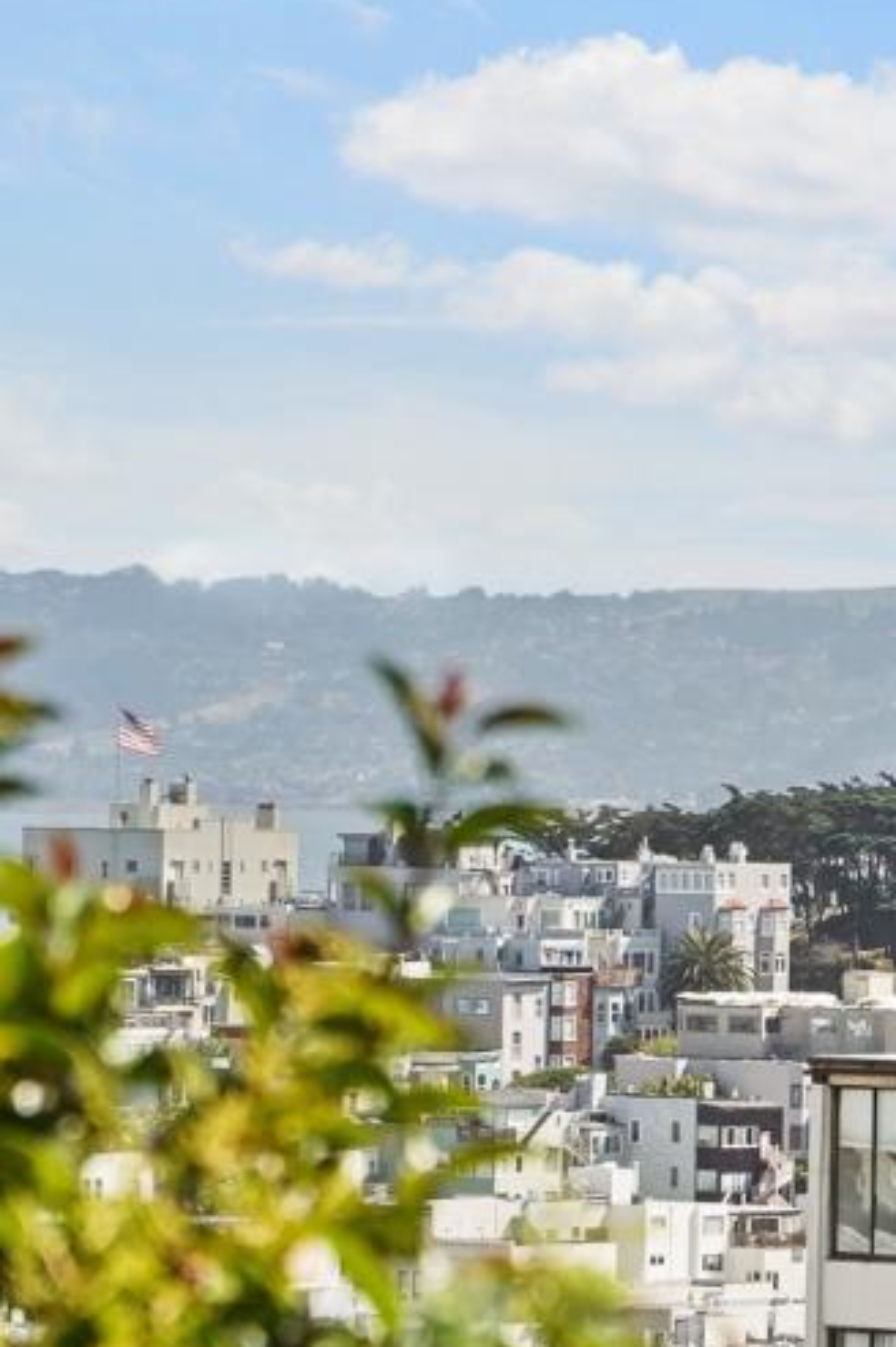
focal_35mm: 341
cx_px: 1874
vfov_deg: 6.0
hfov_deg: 4.0
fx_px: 12748
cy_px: 473
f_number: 5.6
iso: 1250
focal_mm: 75
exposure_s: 1/3200
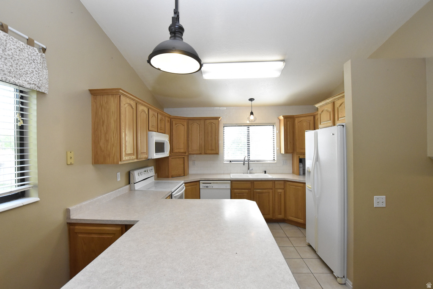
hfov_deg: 100.4
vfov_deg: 77.3
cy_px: 144
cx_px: 216
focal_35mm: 15
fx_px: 180
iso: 3200
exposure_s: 1/250
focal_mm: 10
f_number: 5.6
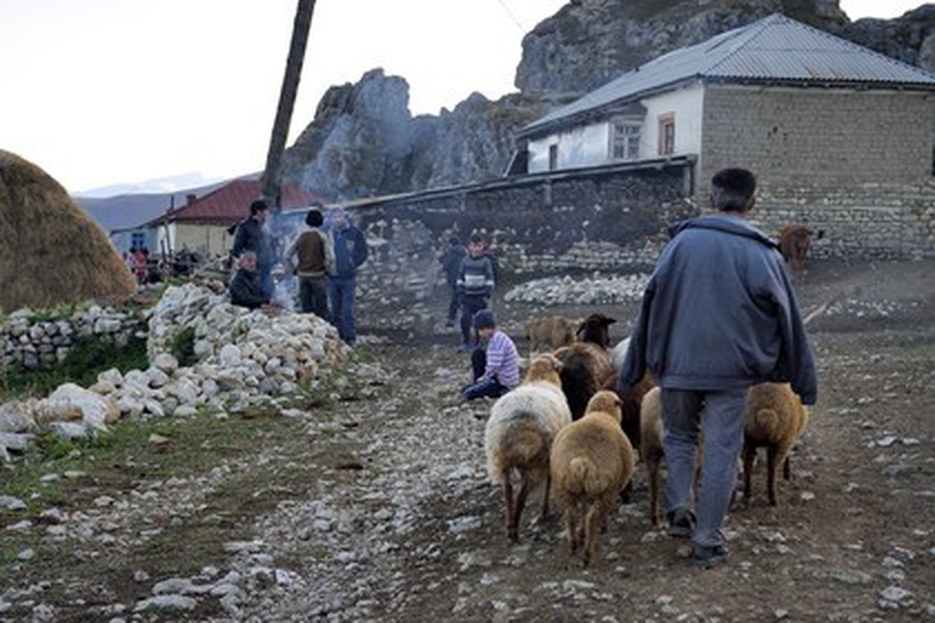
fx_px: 1688
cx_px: 468
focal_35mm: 65
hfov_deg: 31.0
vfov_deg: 20.9
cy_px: 312
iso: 400
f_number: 6.3
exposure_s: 1/100
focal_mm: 65
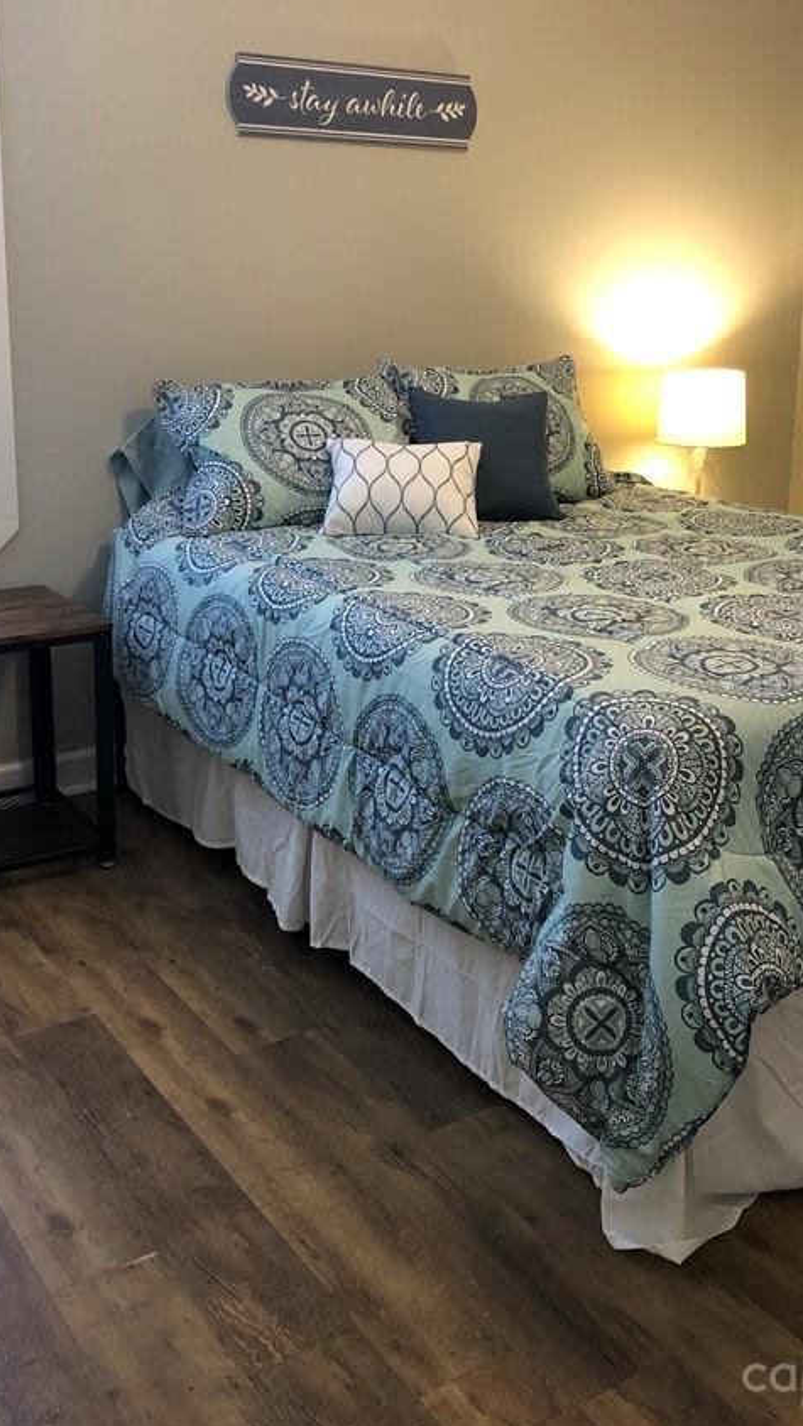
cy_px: 568
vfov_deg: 53.6
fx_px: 1400
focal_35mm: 37
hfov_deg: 32.0
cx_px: 451
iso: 50
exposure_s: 1/15
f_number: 1.8
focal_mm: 4
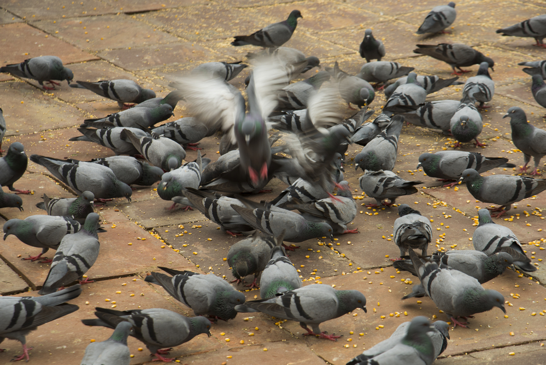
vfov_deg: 11.4
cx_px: 273
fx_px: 1821
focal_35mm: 120
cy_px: 182
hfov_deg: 17.1
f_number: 8
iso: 100
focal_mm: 120
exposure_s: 1/100
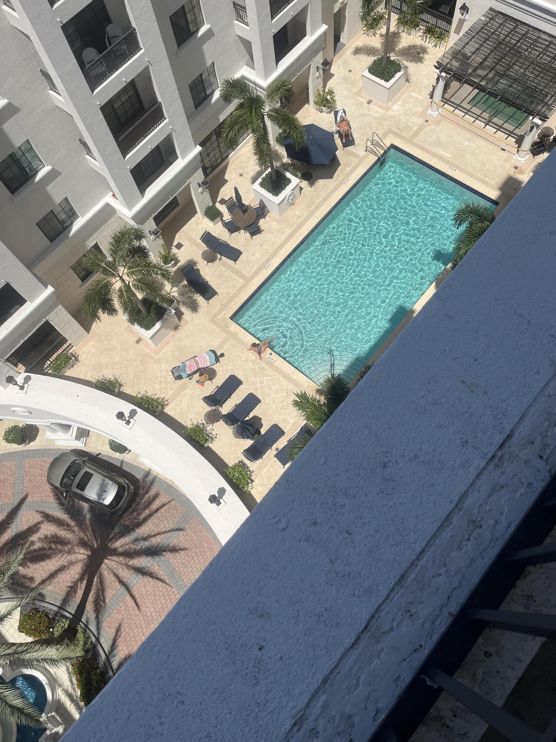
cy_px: 371
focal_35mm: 26
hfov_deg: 53.1
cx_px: 278
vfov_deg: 67.3
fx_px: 557
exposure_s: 1/7353
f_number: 1.6
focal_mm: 5.1
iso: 50
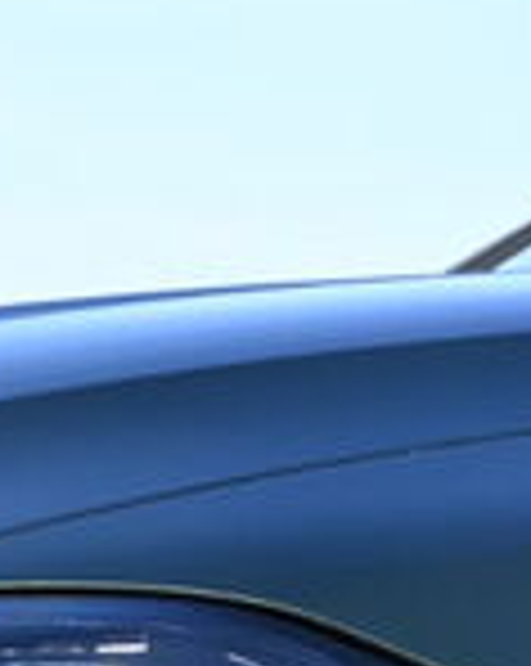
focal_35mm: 219
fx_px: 4311
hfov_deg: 6.9
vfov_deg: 8.5
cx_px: -418
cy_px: 1228
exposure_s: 1/250
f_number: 5.6
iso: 160
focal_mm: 24
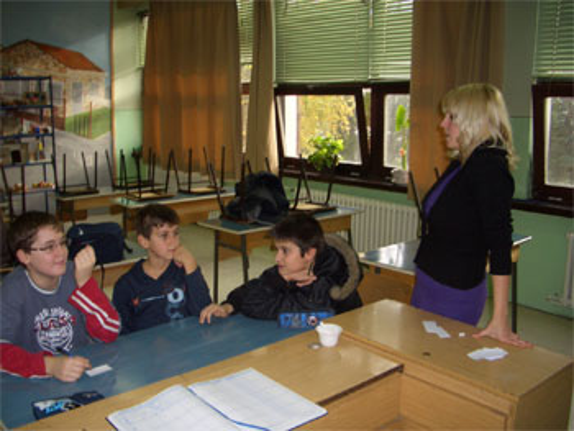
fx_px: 581
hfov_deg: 52.6
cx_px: 287
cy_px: 216
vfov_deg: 40.7
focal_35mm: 35
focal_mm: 5.8
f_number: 2.6
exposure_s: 1/60
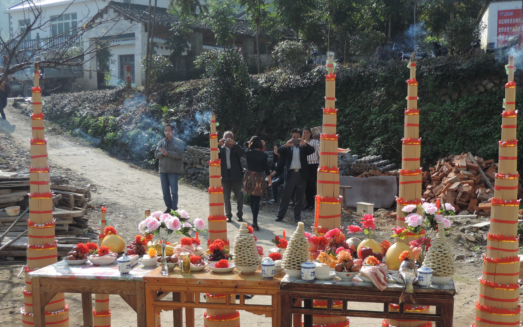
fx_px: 741
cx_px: 264
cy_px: 223
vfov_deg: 24.7
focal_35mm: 52
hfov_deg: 38.9
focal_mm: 7.1
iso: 80
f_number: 3.3
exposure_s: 1/640
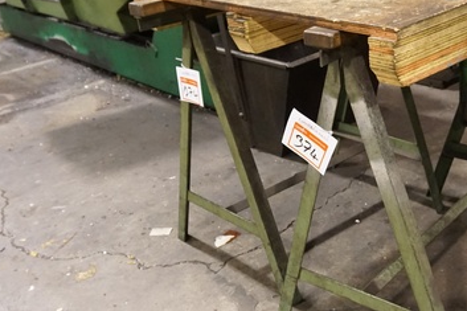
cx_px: 328
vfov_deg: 27.5
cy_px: 164
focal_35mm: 49
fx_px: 635
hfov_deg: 39.6
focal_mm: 16
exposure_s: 1/50
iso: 3200
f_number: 3.5
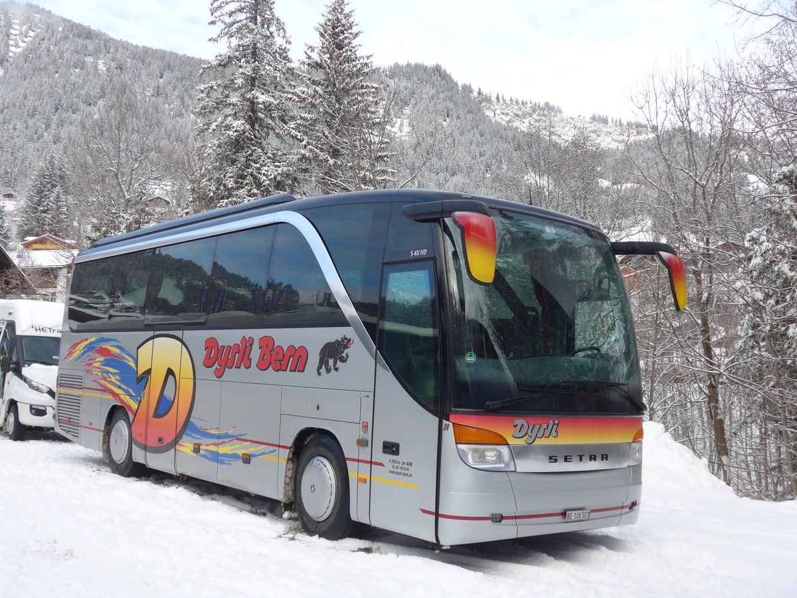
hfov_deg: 47.9
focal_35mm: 39
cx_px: 398
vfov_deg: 36.8
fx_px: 898
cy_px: 299
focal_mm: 8
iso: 80
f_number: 2.8
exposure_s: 1/400
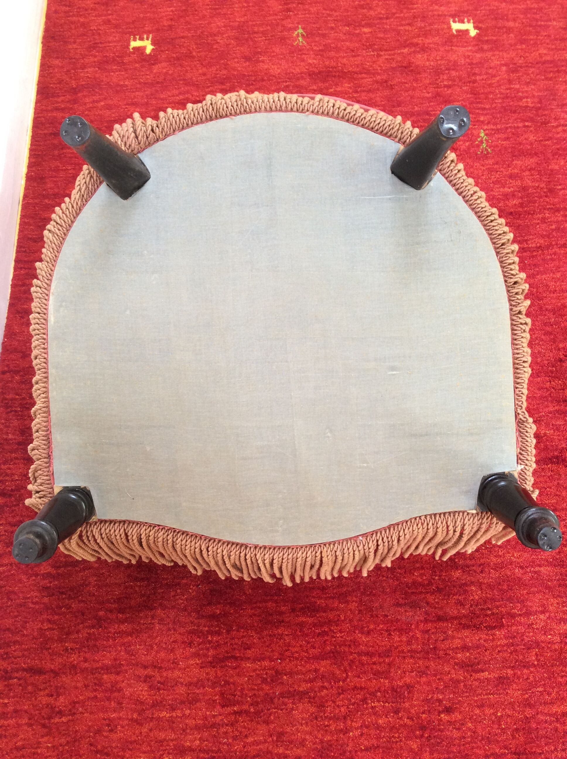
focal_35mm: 32
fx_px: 701
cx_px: 284
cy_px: 380
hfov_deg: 44.1
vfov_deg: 56.9
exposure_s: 1/25
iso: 64
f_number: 2.4
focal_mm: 3.3
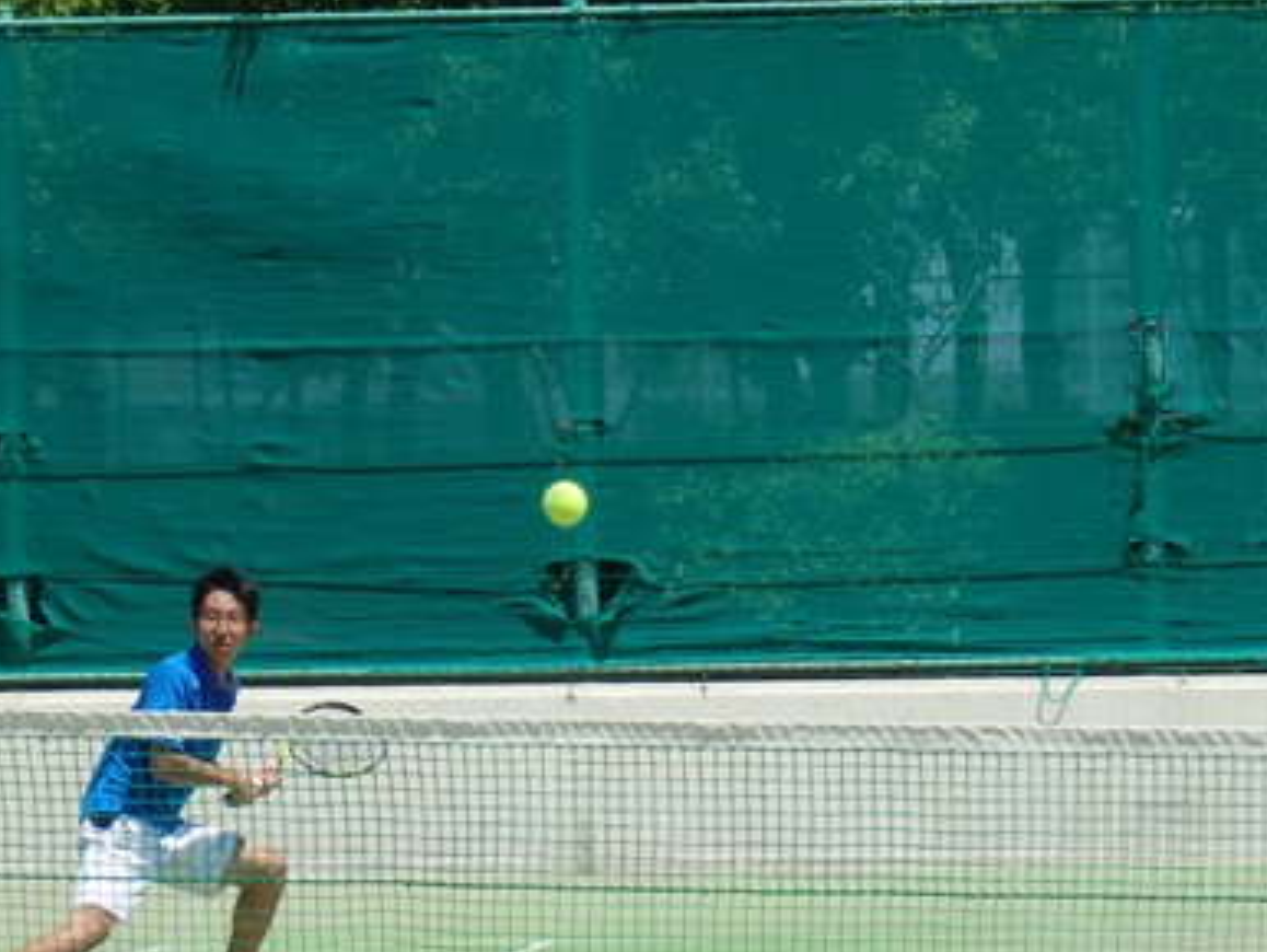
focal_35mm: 232
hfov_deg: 8.5
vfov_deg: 6.4
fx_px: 8497
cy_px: 568
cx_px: 604
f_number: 5.9
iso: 125
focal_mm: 25
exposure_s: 1/500
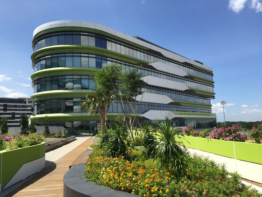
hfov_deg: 61.7
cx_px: 131
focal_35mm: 29
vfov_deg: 48.2
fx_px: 219
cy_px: 98
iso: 32
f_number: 2.2
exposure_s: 1/1799
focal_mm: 4.15
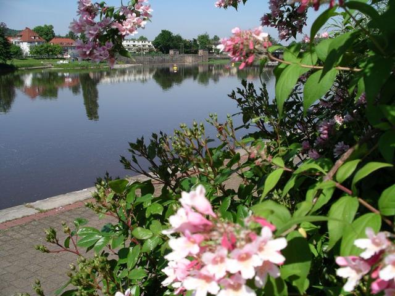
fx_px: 422
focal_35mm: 37
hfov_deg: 50.1
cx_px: 198
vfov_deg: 38.7
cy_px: 148
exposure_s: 1/400
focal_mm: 7.8
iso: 64
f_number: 5.6
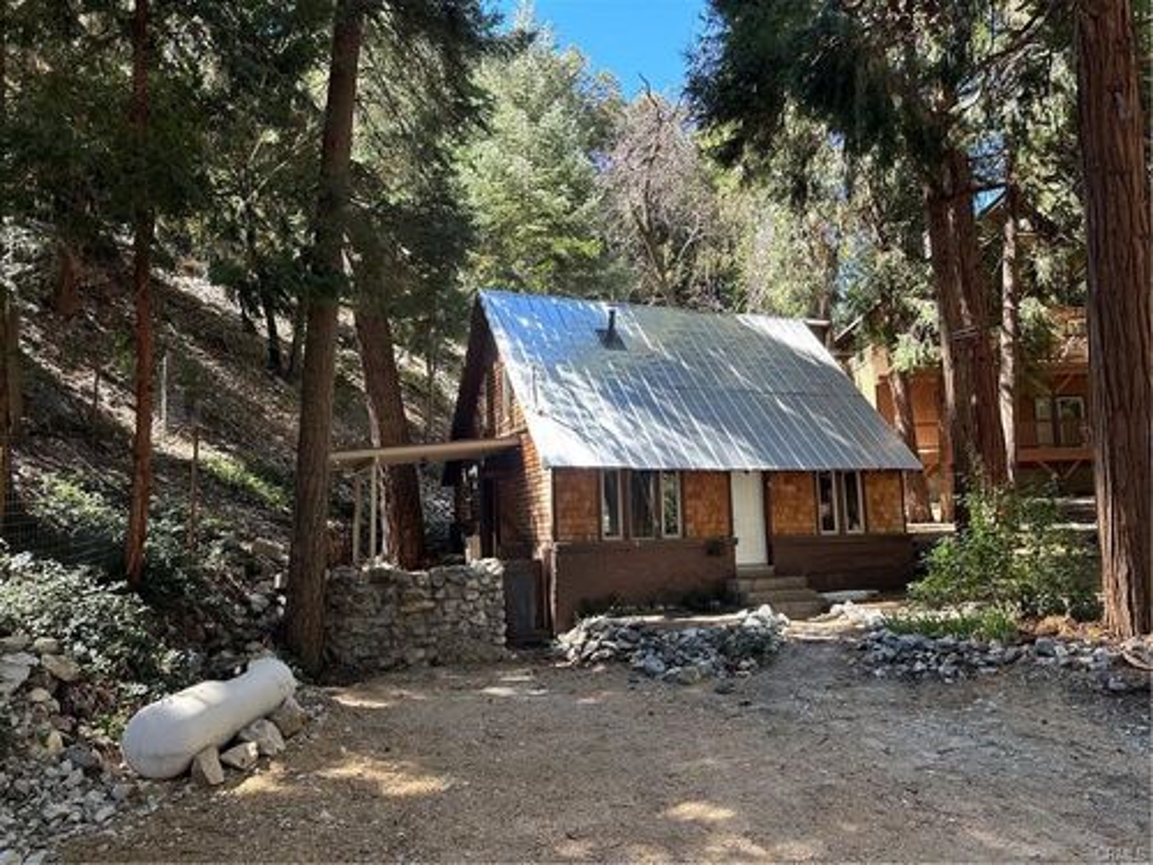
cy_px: 432
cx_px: 576
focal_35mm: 24
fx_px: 799
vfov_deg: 56.8
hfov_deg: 71.6
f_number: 1.78
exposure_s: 1/240
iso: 80
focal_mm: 6.86
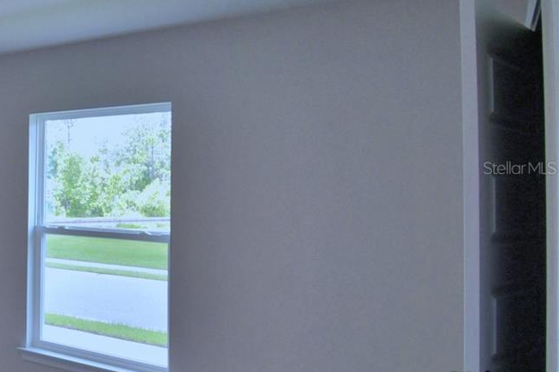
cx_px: -129
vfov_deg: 35.9
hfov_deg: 37.5
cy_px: 168
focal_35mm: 37
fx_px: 574
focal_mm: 10
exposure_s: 1/125
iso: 320
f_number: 4.5
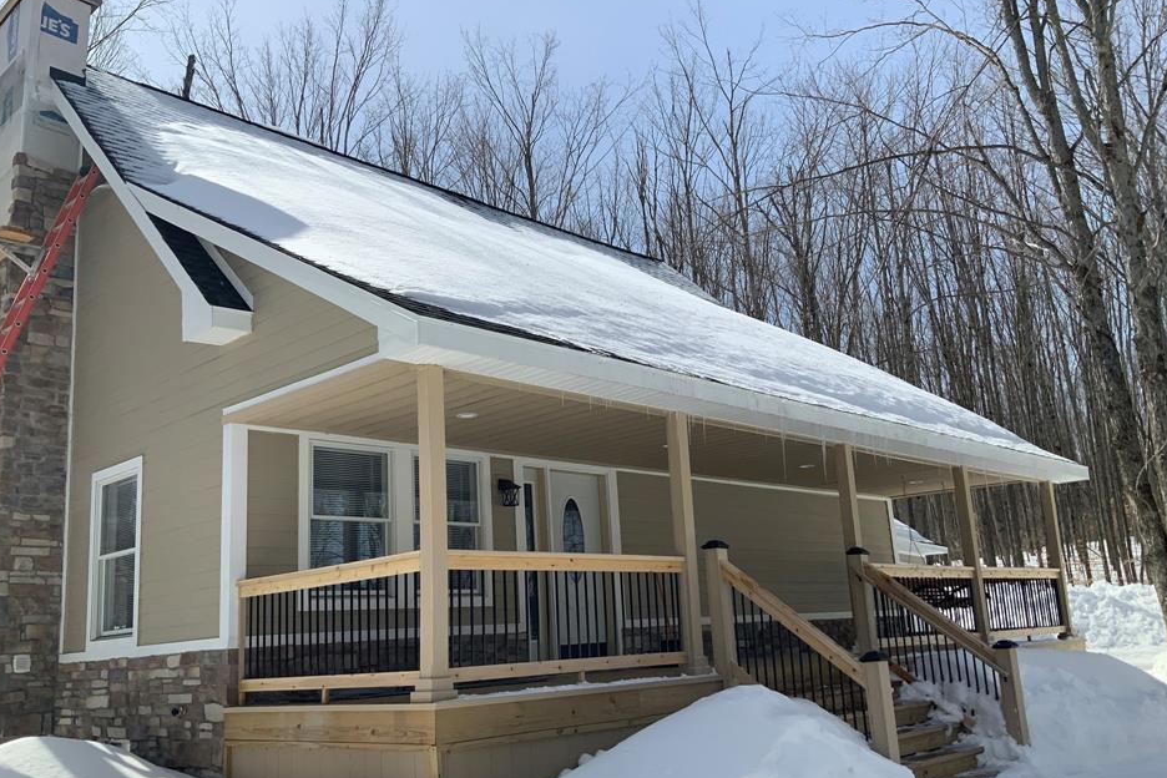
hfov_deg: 57.2
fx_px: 1070
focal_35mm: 33
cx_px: 579
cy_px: 405
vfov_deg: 40.0
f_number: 1.8
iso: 20
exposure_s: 1/3534
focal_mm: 3
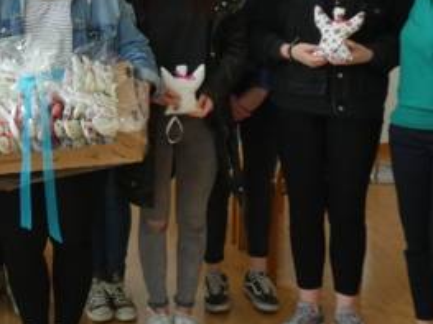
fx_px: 913
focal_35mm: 73
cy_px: 66
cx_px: 13
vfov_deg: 19.9
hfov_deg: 25.5
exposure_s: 1/80
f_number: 3.3
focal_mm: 5.3
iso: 200
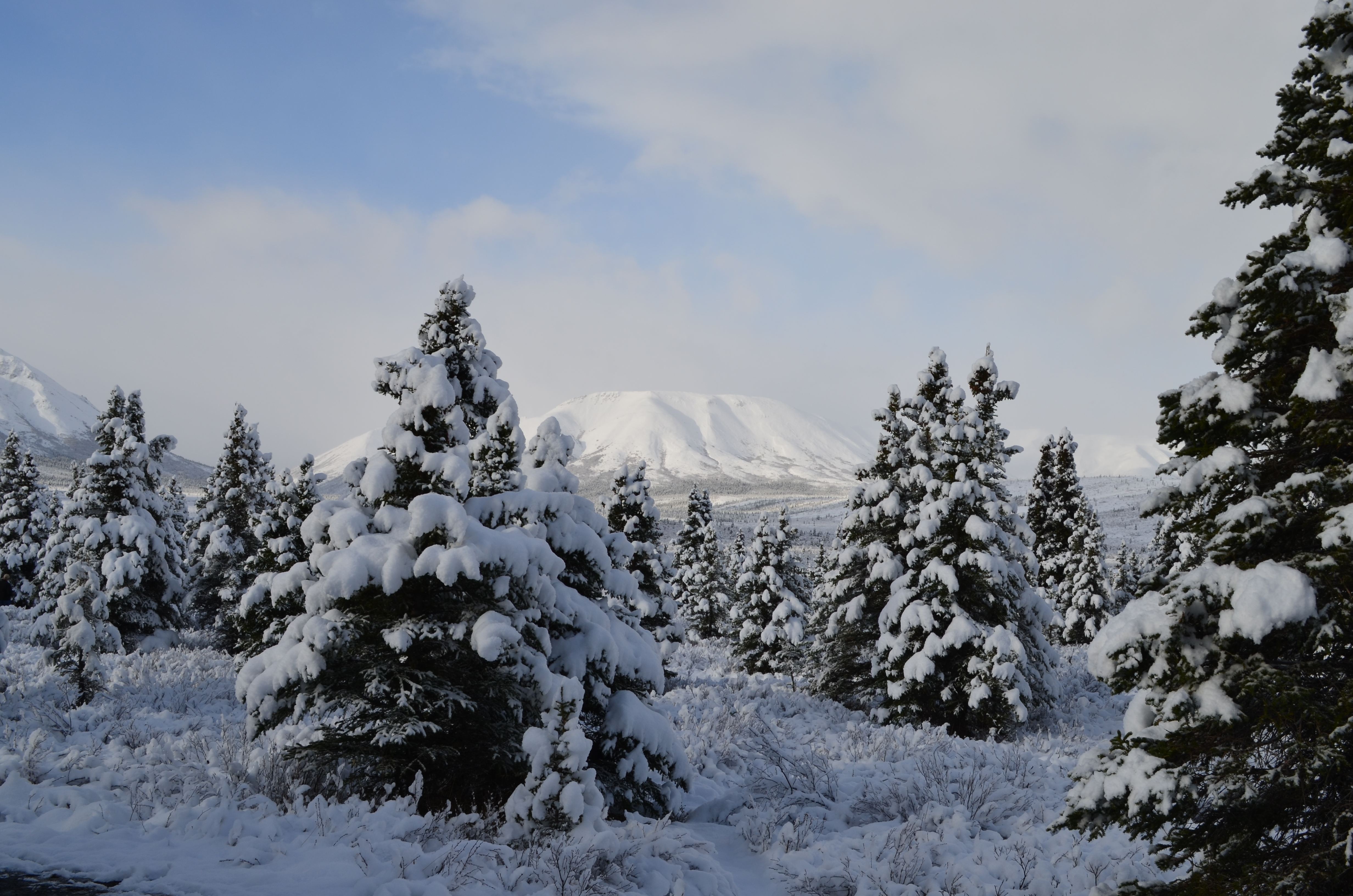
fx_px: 1575
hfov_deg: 46.5
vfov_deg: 31.8
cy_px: 448
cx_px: 676
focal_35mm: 42
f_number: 13
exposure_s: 1/200
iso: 100
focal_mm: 28
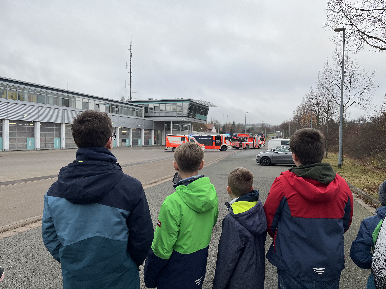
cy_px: 144
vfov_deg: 53.1
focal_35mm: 26
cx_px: 193
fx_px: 290
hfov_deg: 67.3
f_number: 1.6
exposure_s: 1/858
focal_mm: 5.1
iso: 50
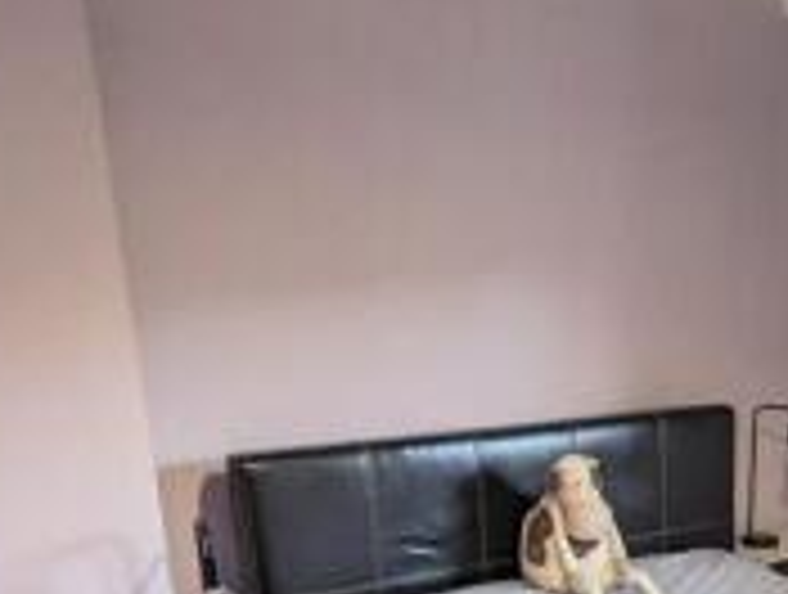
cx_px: 734
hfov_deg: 33.8
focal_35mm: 53
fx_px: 1209
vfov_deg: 25.3
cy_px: 682
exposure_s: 1/39.3
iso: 215
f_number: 2.2
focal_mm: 2.35
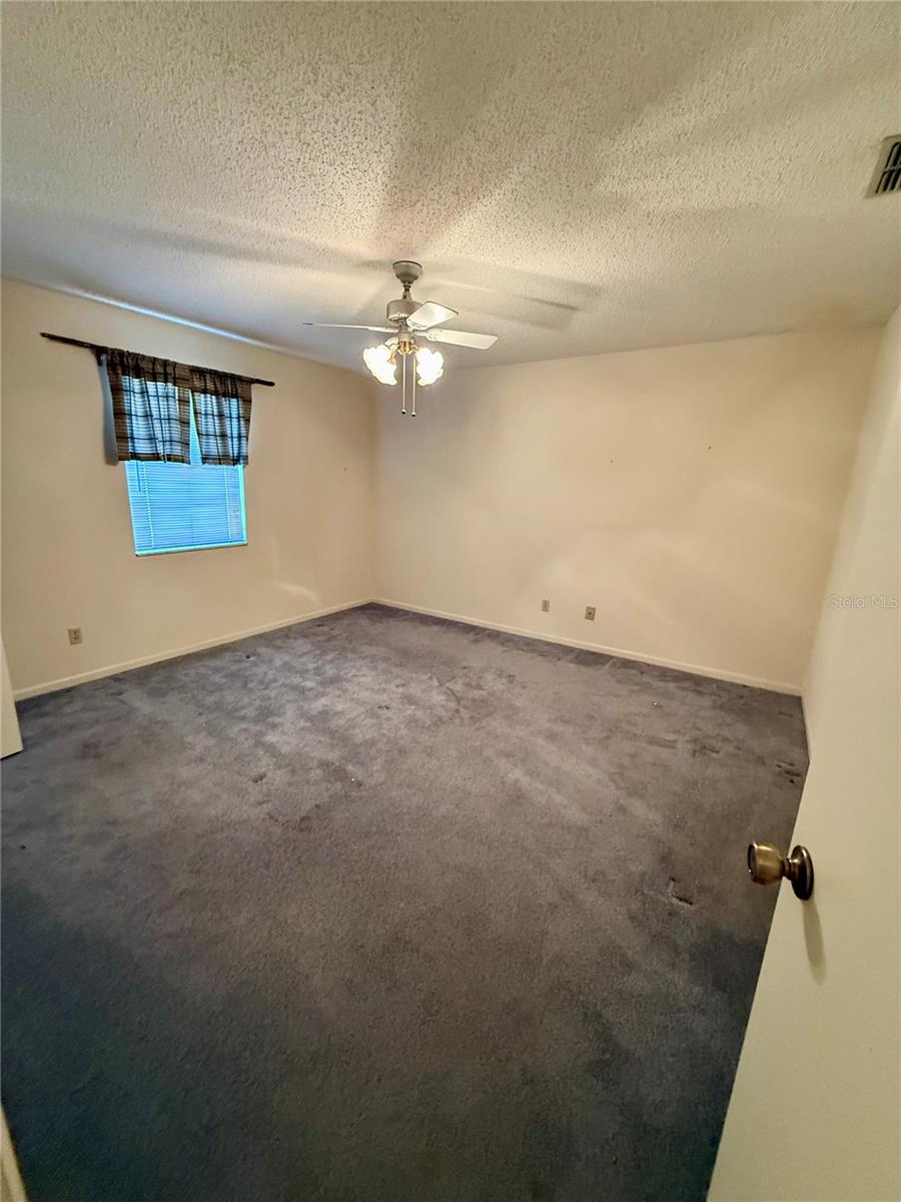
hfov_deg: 85.7
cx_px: 450
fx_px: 486
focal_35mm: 14
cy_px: 601
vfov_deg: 102.1
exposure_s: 1/60
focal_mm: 2.22
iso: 640
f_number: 2.2
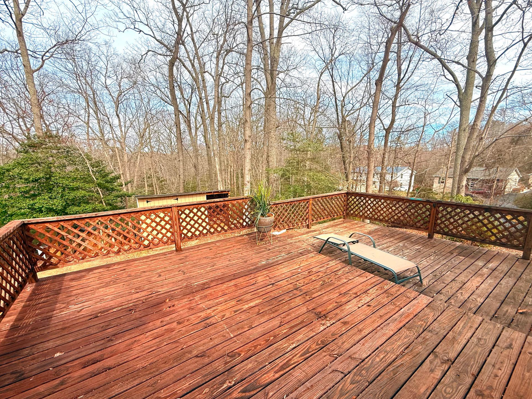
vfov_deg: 81.7
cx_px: 264
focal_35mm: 15
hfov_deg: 98.2
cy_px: 212
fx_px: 231
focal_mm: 2.22
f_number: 2.2
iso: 50
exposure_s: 1/607
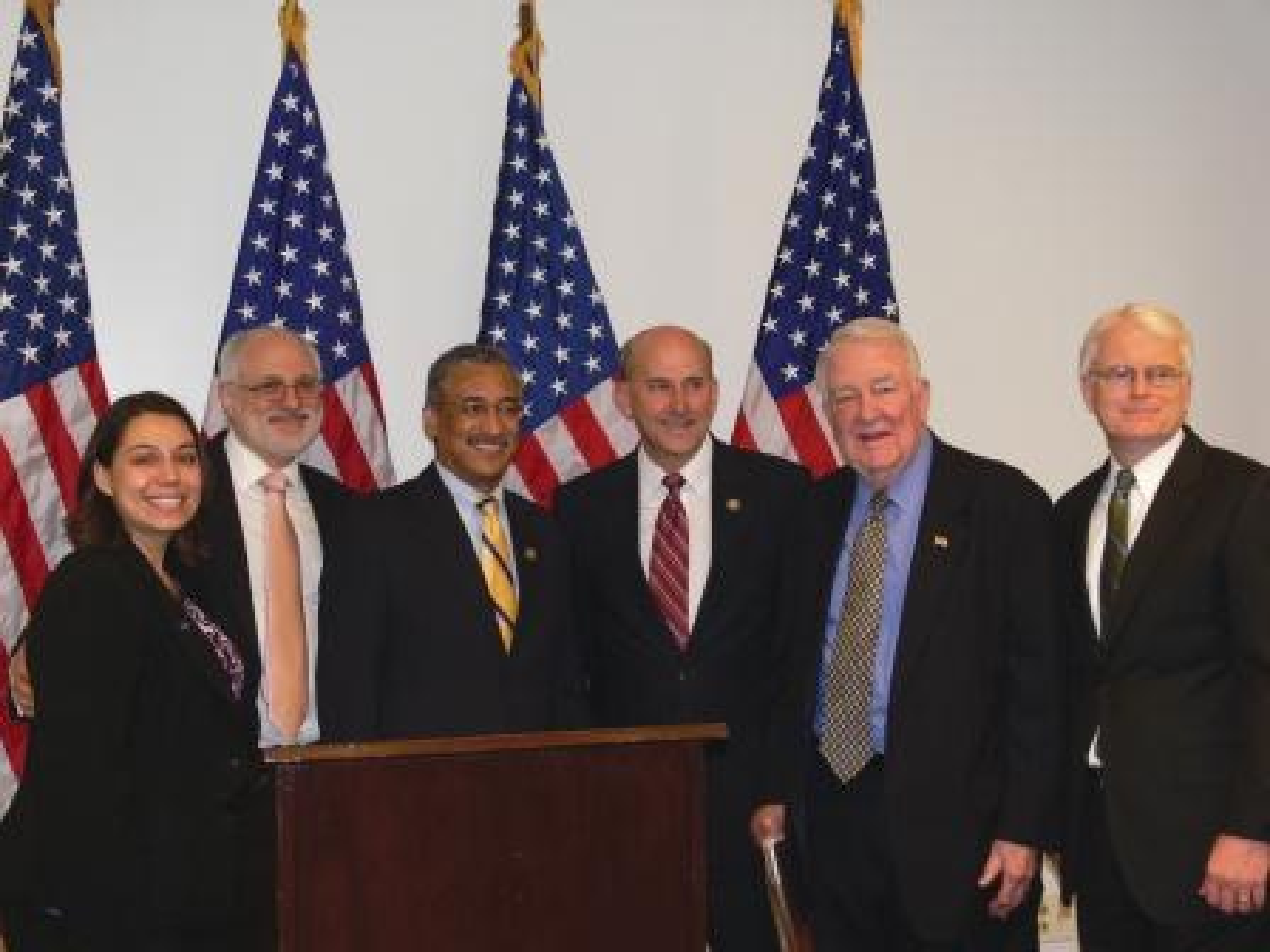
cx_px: 635
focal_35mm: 53
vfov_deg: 27.5
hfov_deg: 36.2
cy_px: 476
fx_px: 1944
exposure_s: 1/30
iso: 100
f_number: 3.2
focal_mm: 11.3
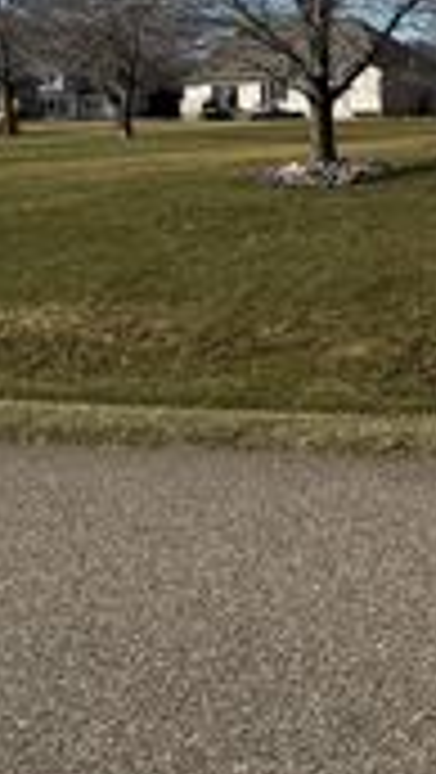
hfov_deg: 13.7
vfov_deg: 27.0
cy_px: 101
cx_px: 854
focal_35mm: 76
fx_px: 1559
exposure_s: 1/7353
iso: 80
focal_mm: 6.76
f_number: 1.78
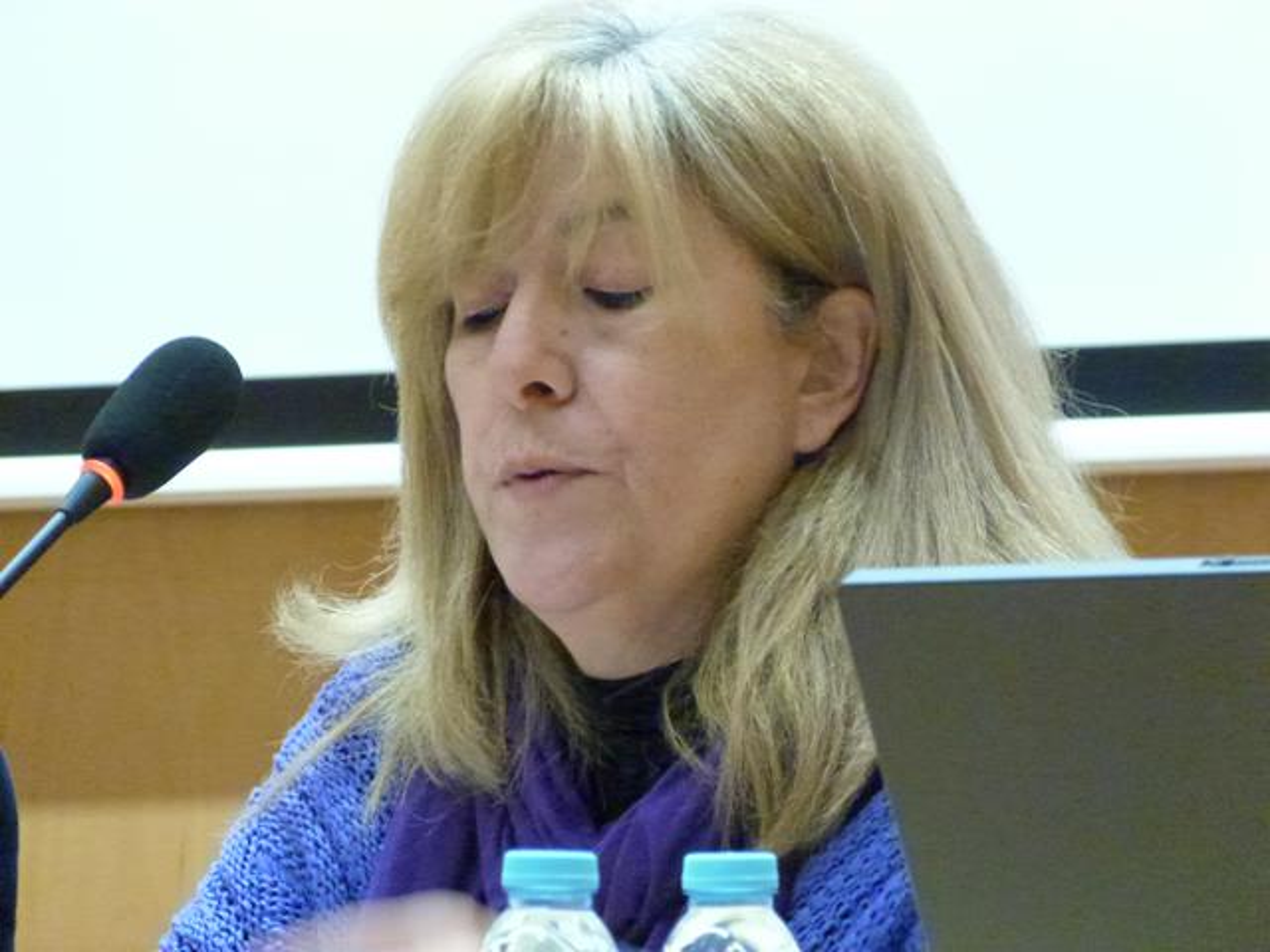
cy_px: 476
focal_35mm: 325
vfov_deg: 4.6
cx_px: 635
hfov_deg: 6.1
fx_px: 11924
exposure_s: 1/30
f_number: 4.1
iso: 1600
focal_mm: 58.4
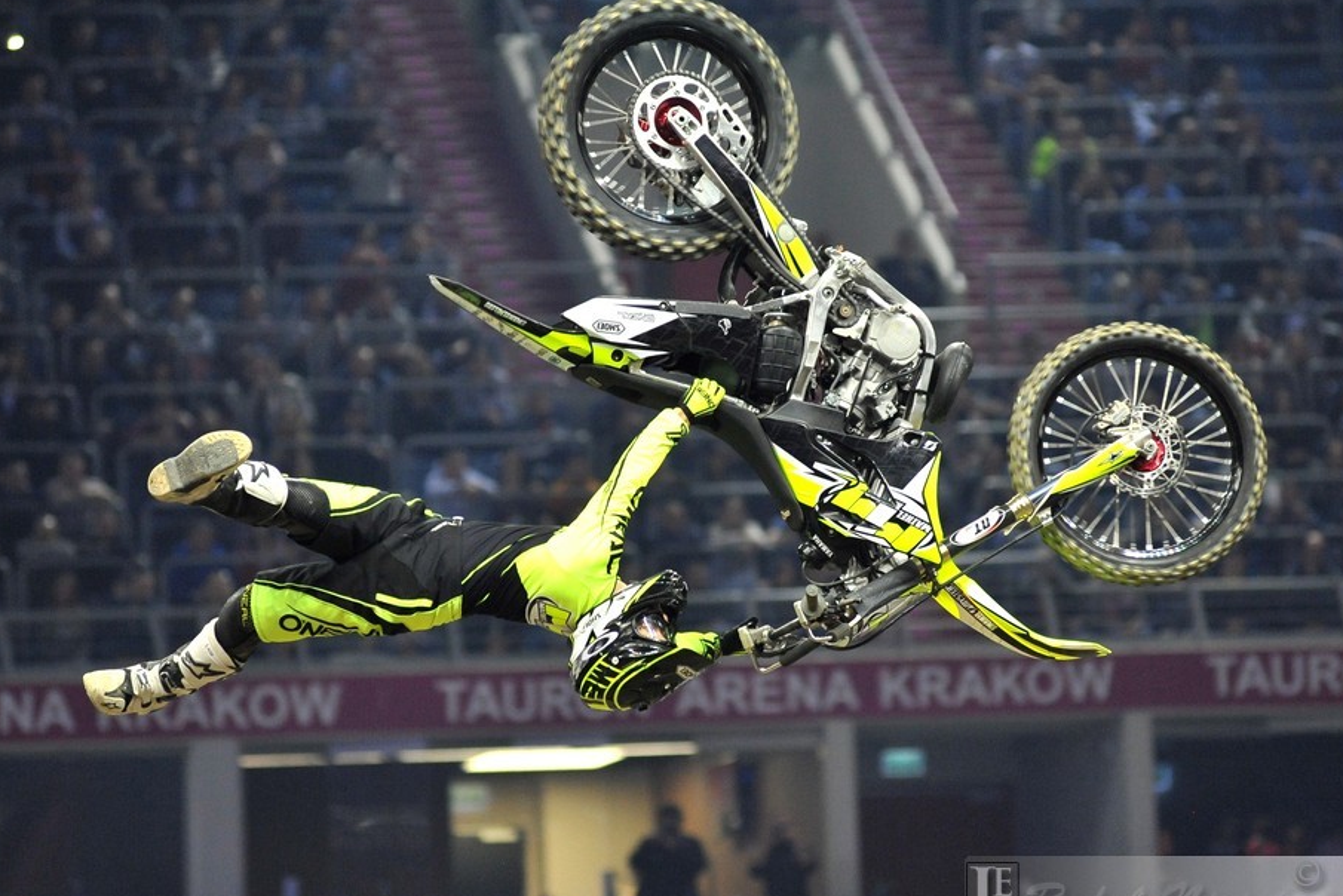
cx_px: 634
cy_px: 464
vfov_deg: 6.2
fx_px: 8247
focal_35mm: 221
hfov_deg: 9.3
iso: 3200
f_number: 3.5
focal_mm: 200
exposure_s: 1/1000
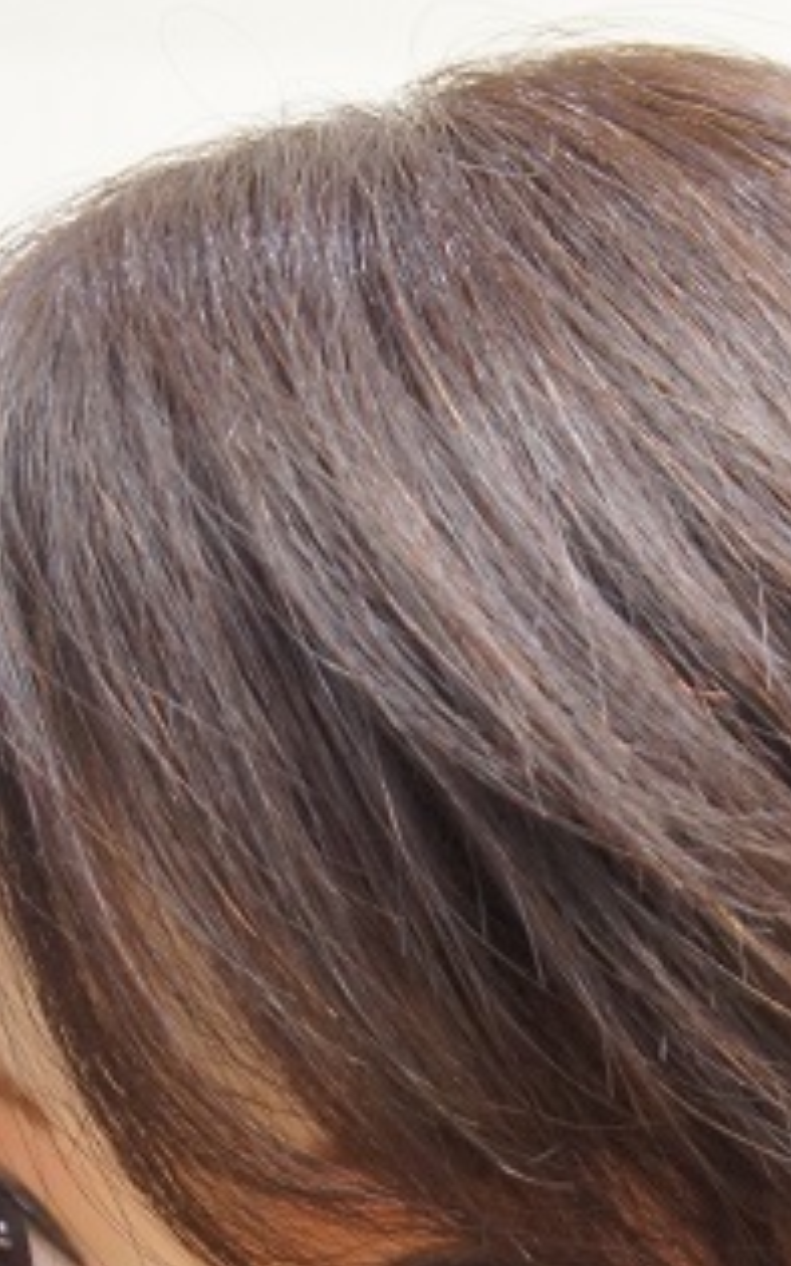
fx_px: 4084
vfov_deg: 17.0
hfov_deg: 10.9
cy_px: 1415
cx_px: 879
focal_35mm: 118
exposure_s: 1/60
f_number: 4
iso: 1600
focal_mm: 27
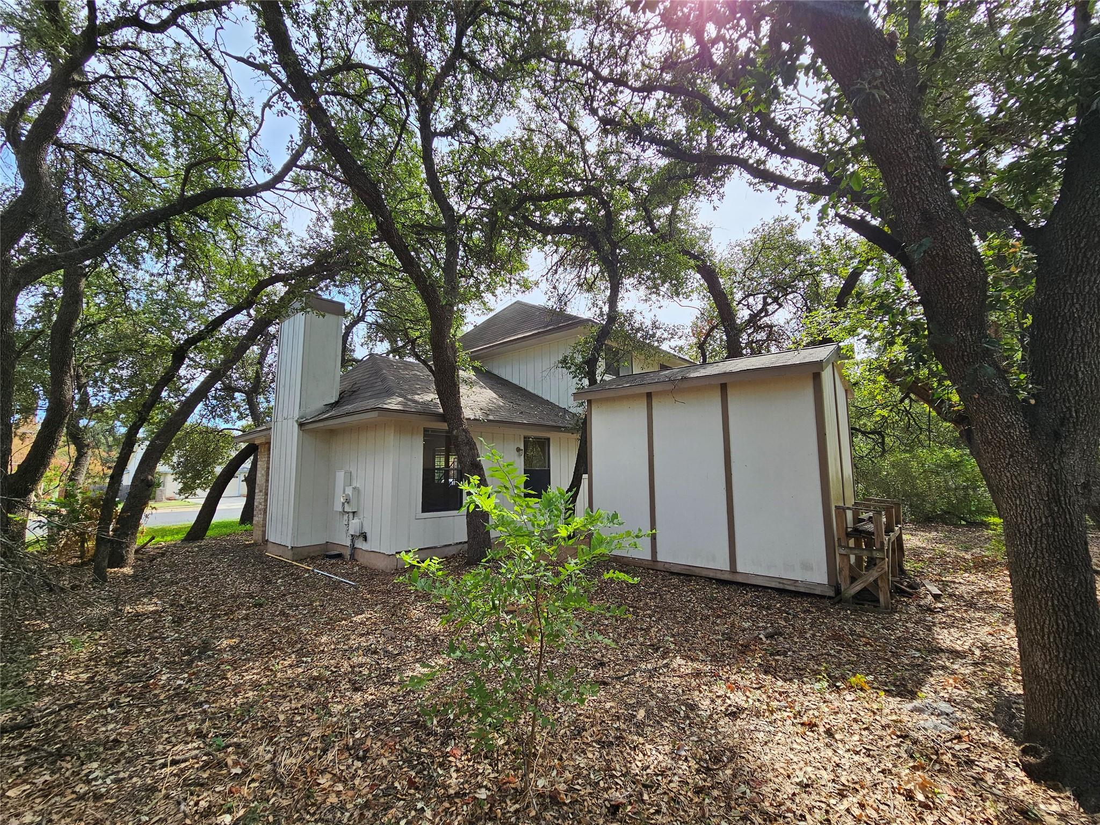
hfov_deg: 106.2
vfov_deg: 89.9
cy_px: 412
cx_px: 550
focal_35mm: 13
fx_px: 413
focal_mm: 2.2
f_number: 2.2
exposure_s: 1/746
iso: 64
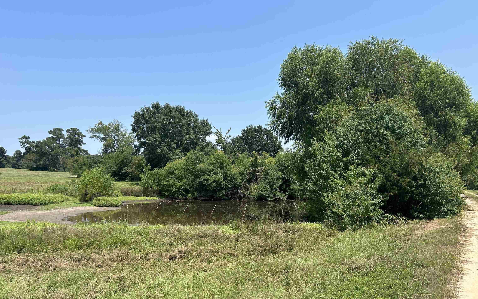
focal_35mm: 28
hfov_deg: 66.5
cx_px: 237
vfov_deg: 44.4
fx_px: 365
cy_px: 172
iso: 50
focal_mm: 5.7
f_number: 1.5
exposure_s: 1/3165
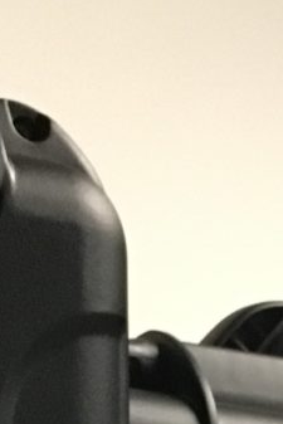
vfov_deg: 10.6
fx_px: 2108
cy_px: 822
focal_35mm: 179
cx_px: 102
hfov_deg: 7.7
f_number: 2.2
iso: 250
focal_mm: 4.15
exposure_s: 1/15
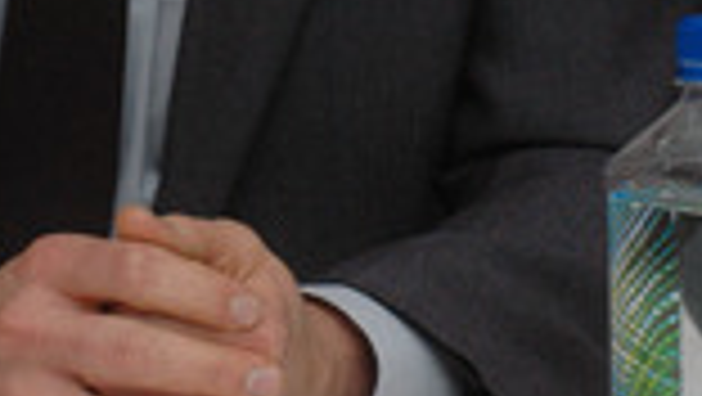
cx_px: 130
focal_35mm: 322
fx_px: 5998
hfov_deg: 6.7
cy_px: -396
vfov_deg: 3.7
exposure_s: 1/160
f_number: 14
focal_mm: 80
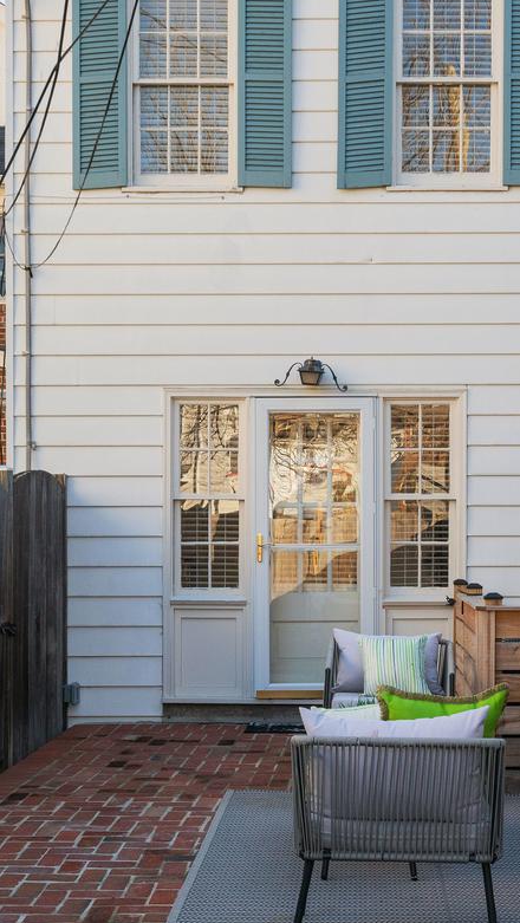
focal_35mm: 56
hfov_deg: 21.5
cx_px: 282
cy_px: 398
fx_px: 1371
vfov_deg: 37.1
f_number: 8
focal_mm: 29
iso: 1250
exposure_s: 1/640
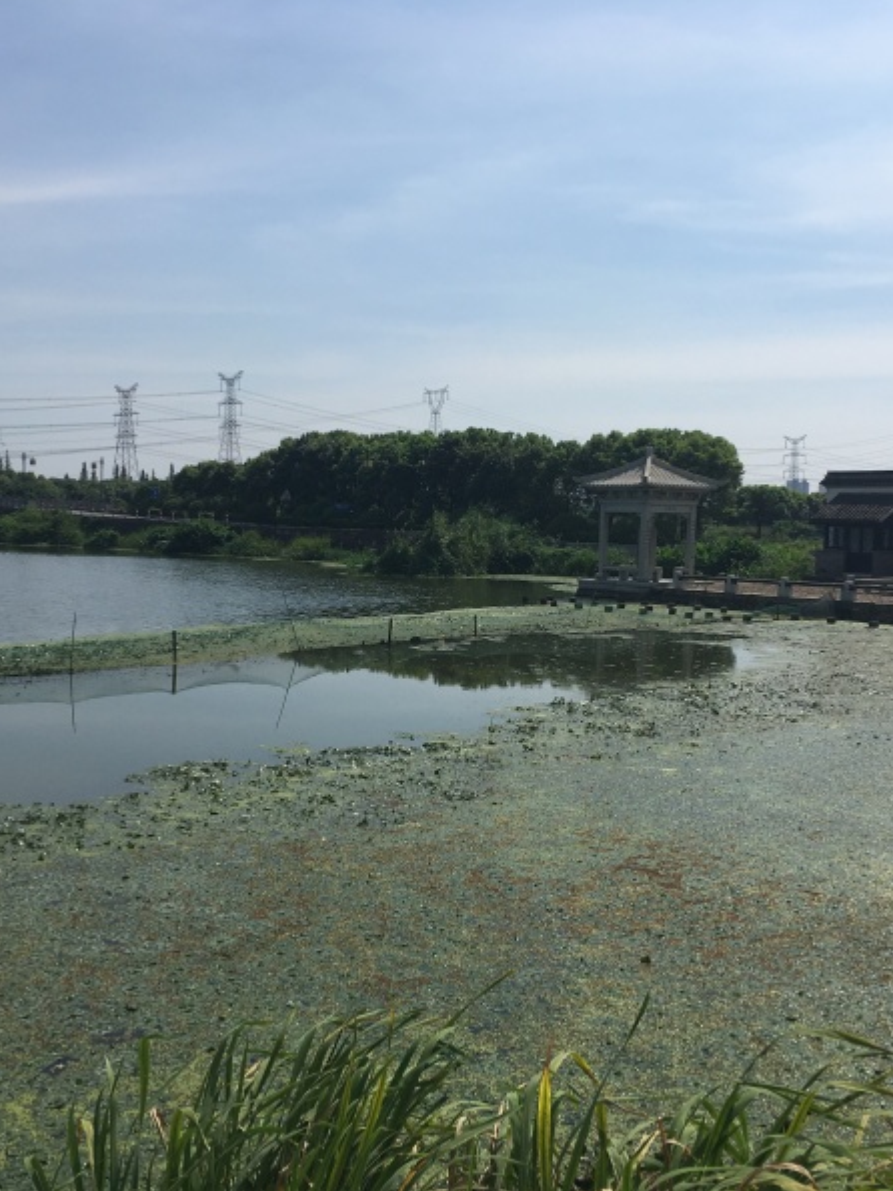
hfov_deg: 36.8
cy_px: 592
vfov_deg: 47.9
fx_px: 1342
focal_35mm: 39
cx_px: 479
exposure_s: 1/2849
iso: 25
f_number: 2.2
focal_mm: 4.15
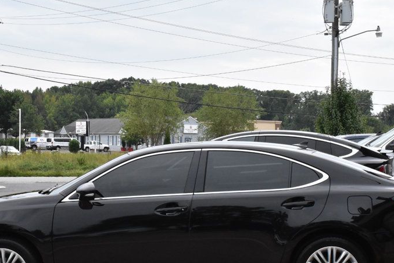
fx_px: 843
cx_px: 184
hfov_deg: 26.3
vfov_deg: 17.7
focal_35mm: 77
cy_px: 182
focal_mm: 34
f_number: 14
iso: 2500
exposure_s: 1/1600
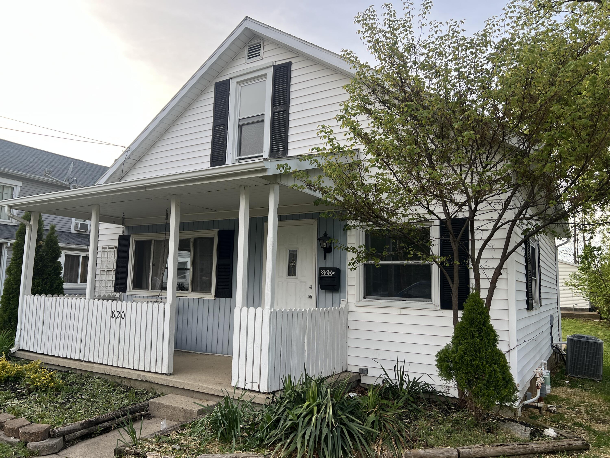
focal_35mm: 26
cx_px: 305
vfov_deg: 53.1
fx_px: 458
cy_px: 229
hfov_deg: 67.3
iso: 50
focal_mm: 5.7
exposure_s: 1/526
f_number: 1.5
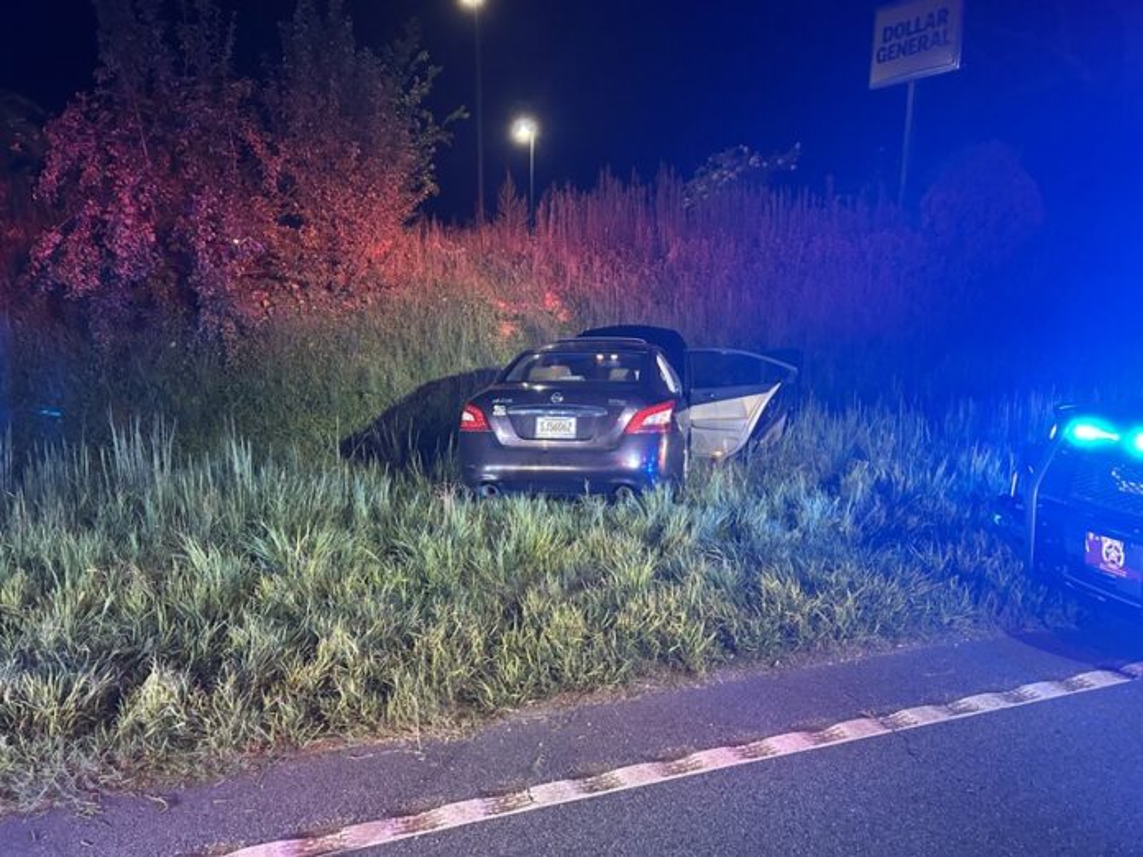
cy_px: 428
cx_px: 572
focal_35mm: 26
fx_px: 859
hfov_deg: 67.3
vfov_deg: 53.1
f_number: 1.5
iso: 500
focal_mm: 5.7
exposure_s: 1/50
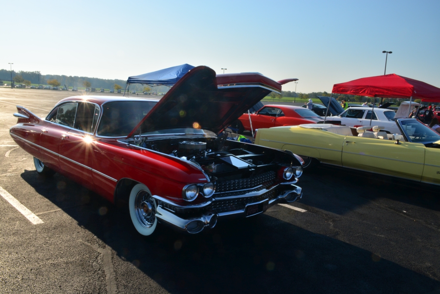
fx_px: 330
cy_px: 147
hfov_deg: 67.4
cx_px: 220
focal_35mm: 27
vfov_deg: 47.9
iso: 250
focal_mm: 18
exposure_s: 1/30
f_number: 22
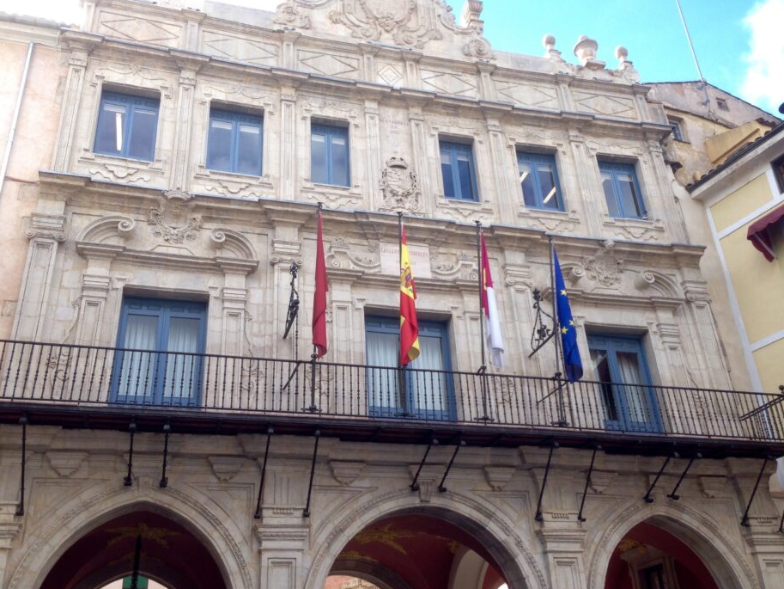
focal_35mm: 37
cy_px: 272
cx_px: 381
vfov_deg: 38.7
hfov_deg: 50.1
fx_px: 838
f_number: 2.4
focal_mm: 4.12
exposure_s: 1/240
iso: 50
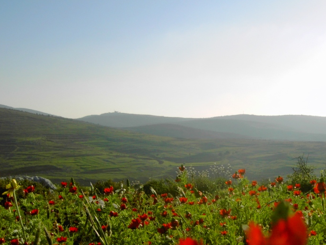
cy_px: 179
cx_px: 229
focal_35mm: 52
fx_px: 490
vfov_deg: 27.7
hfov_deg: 36.3
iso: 100
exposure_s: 1/800
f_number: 6.7
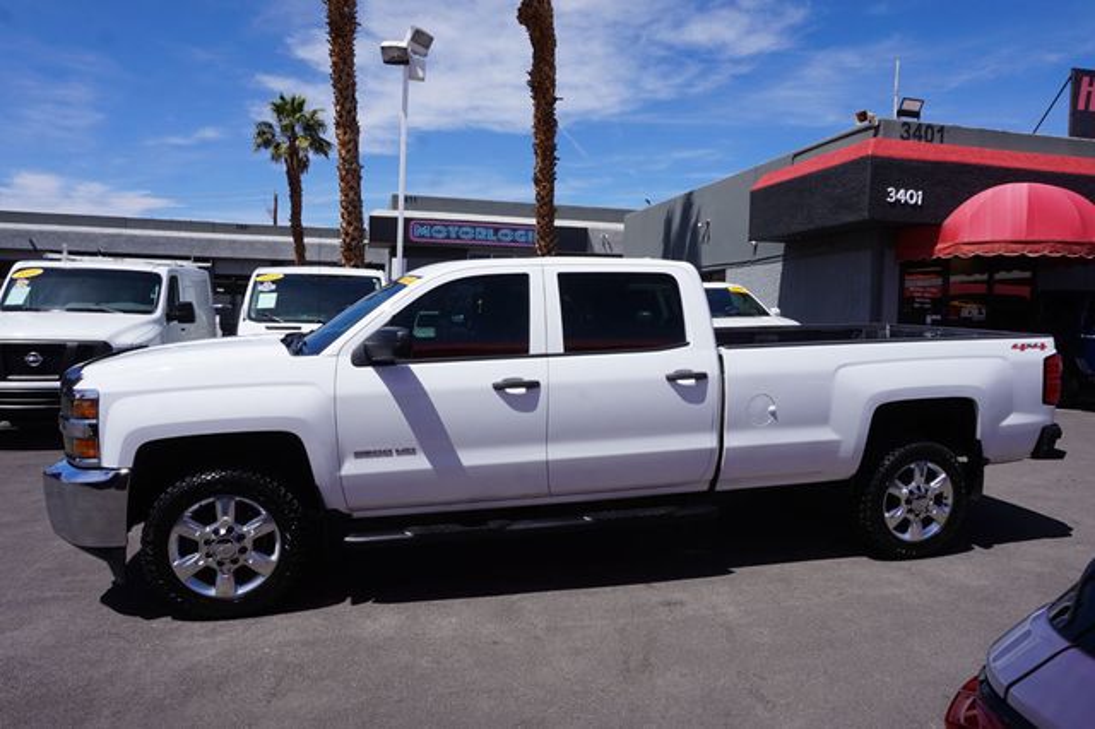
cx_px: 548
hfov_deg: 73.8
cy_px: 364
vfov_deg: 53.1
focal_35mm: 24
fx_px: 730
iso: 100
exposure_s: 1/125
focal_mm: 16
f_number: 14
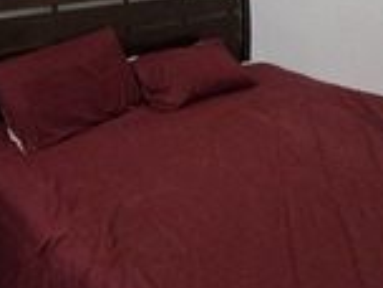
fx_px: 432
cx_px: 190
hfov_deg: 47.9
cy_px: 75
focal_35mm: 39
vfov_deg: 36.0
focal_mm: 2.2
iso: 1000
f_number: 2.2
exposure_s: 1/60
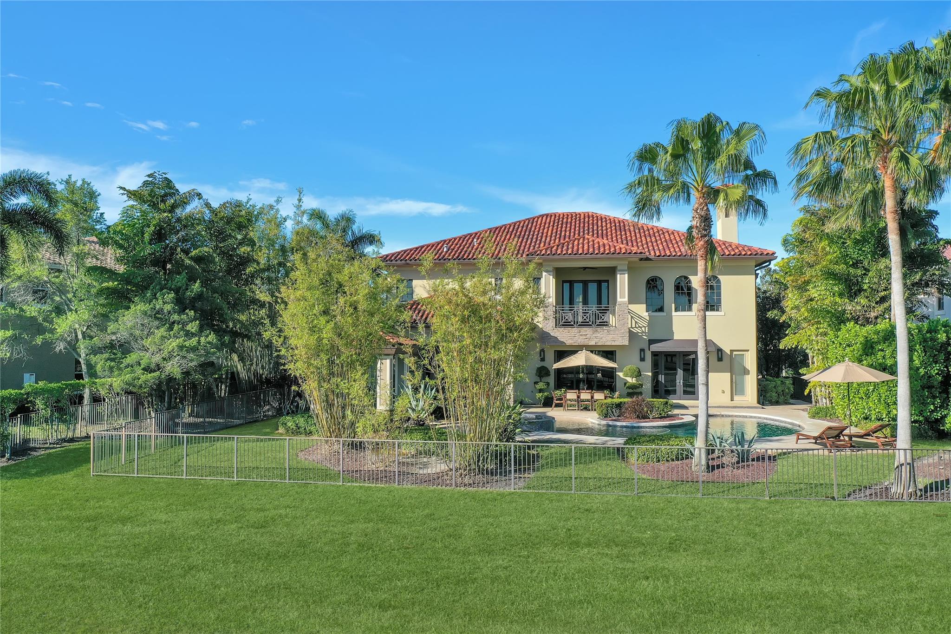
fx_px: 740
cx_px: 476
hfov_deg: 65.5
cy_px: 317
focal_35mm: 28
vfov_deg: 46.4
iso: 100
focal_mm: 10.26
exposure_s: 1/500
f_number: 6.3
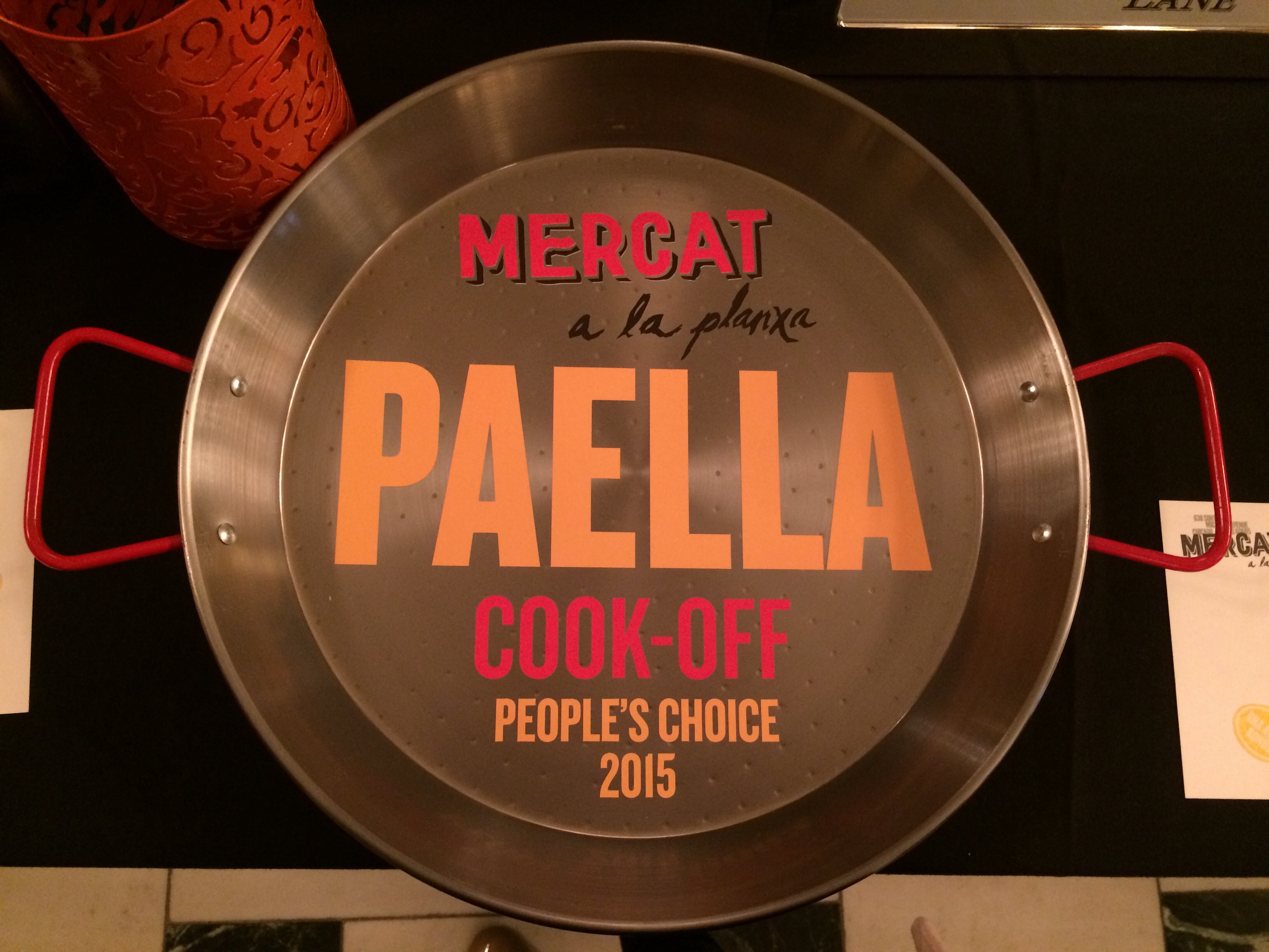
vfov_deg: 48.2
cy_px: 476
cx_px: 634
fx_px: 1063
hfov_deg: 61.7
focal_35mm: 29
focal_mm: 4.15
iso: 320
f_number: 2.2
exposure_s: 1/15
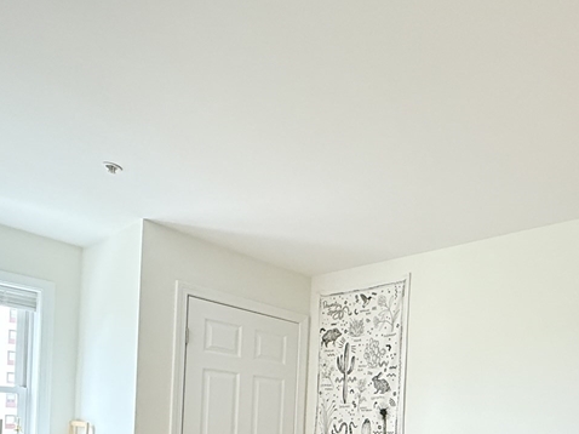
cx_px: 460
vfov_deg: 40.8
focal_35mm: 30
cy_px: 434
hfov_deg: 55.9
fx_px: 502
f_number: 2.2
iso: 800
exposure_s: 1/60
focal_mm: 2.22
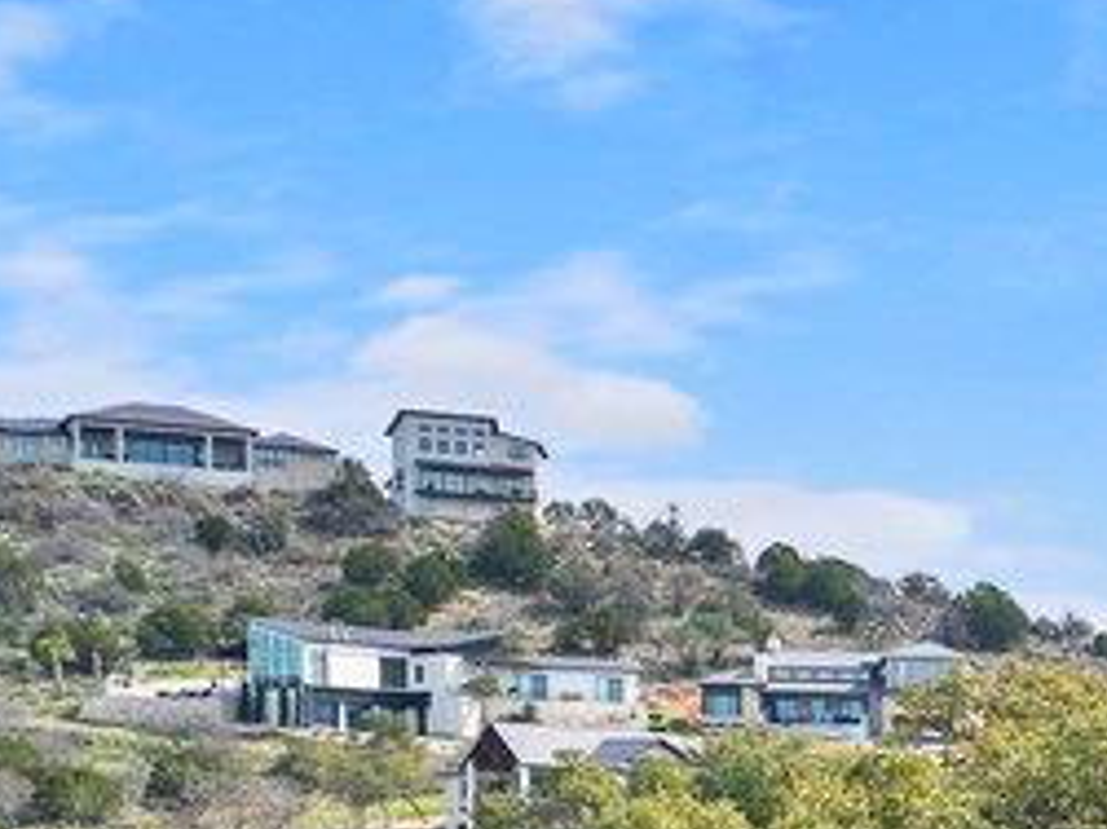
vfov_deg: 14.4
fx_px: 3132
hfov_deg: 16.3
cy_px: 1096
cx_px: 2082
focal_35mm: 98
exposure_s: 1/3200
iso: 100
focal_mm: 12.29
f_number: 2.8
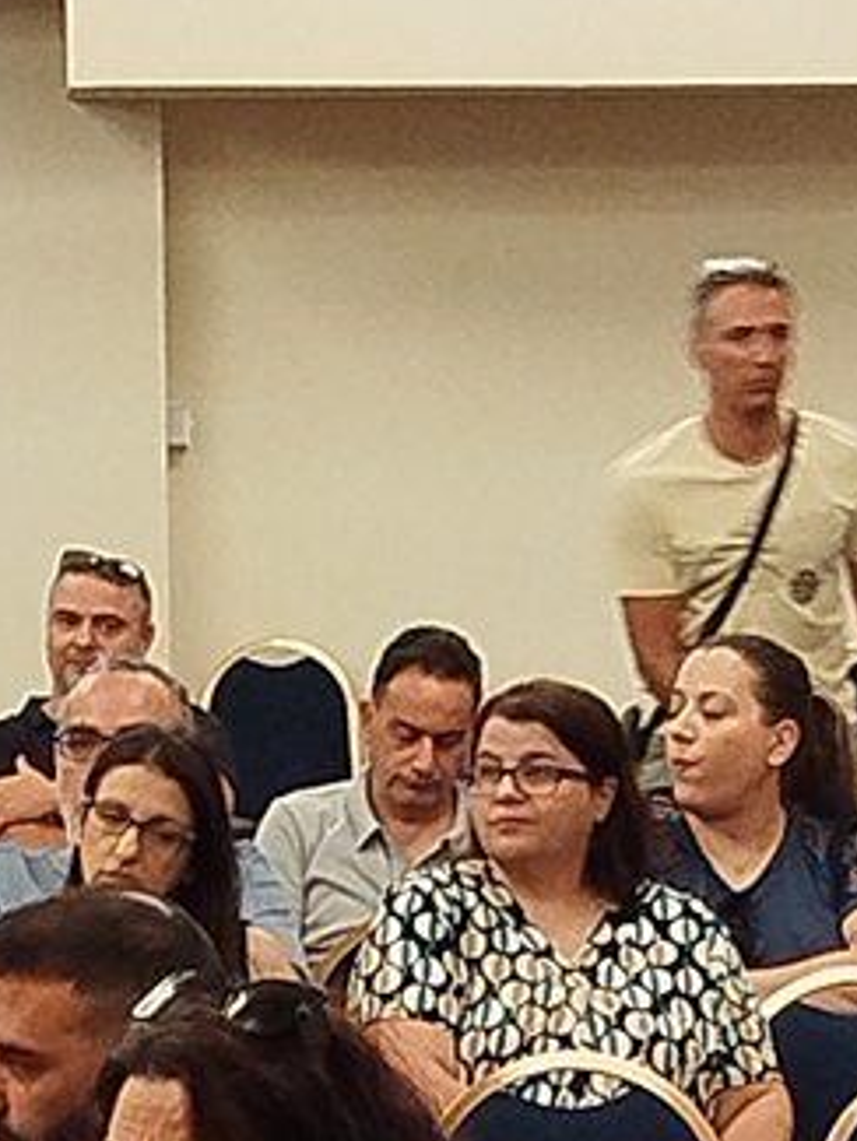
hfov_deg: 7.5
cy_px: 888
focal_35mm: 197
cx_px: 488
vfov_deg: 10.0
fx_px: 6499
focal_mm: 5.31
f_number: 1.7
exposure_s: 1/33
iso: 250
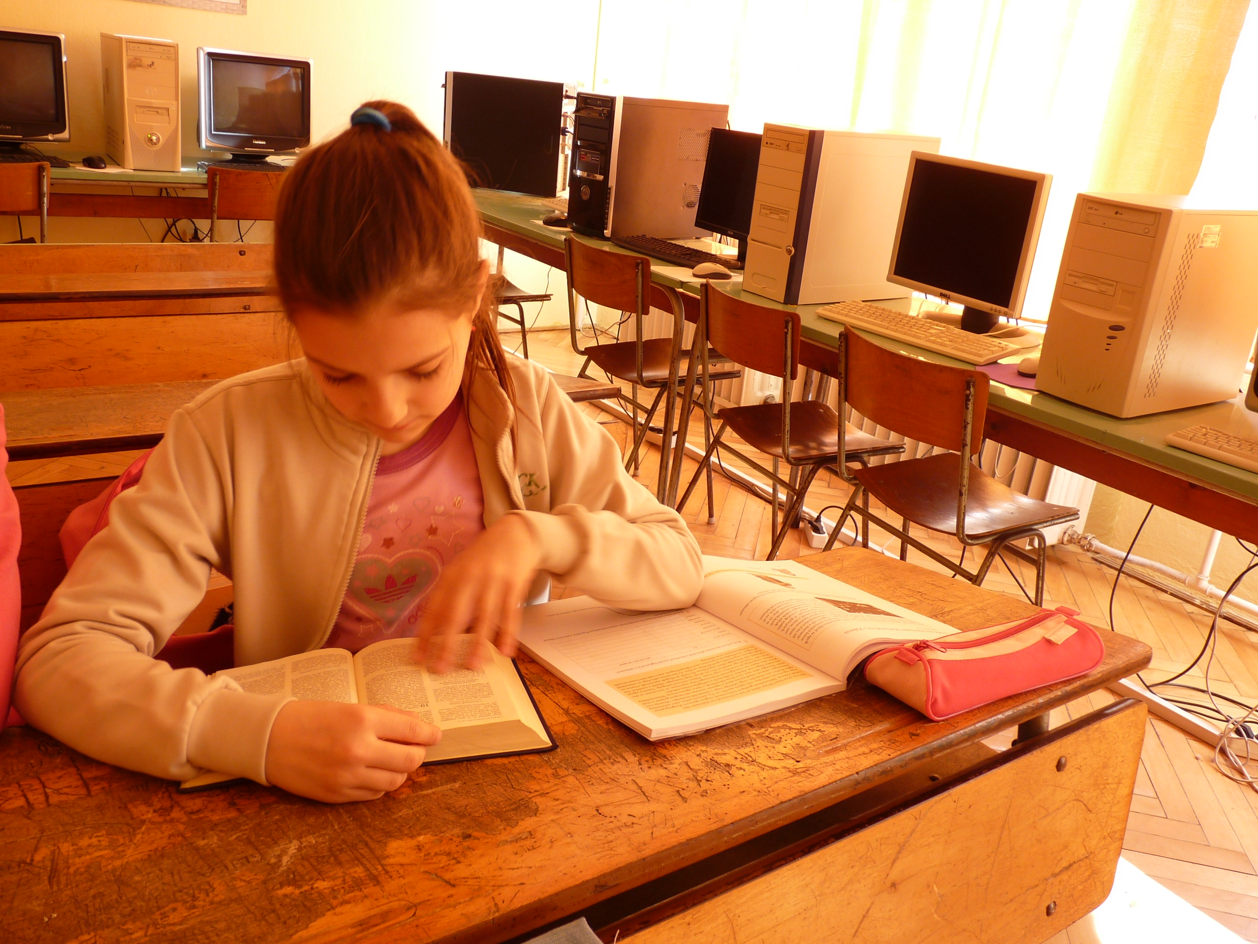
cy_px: 472
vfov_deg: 48.2
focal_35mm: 29
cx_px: 629
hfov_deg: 61.7
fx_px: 1054
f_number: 2.8
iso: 100
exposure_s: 1/40
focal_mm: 4.8
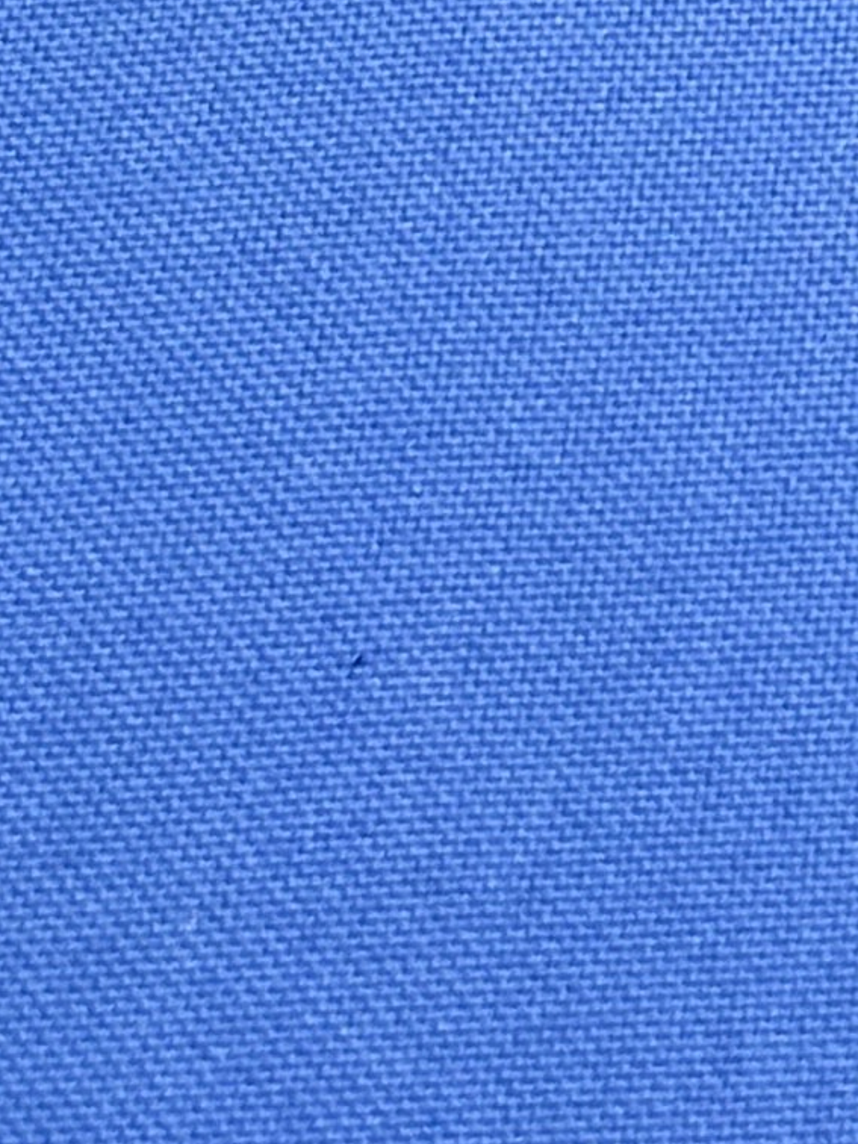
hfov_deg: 5.6
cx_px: 2190
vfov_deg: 7.2
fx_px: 8460
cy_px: -1848
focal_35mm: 256
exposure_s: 1/402
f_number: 1.78
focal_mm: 6.86
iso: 64
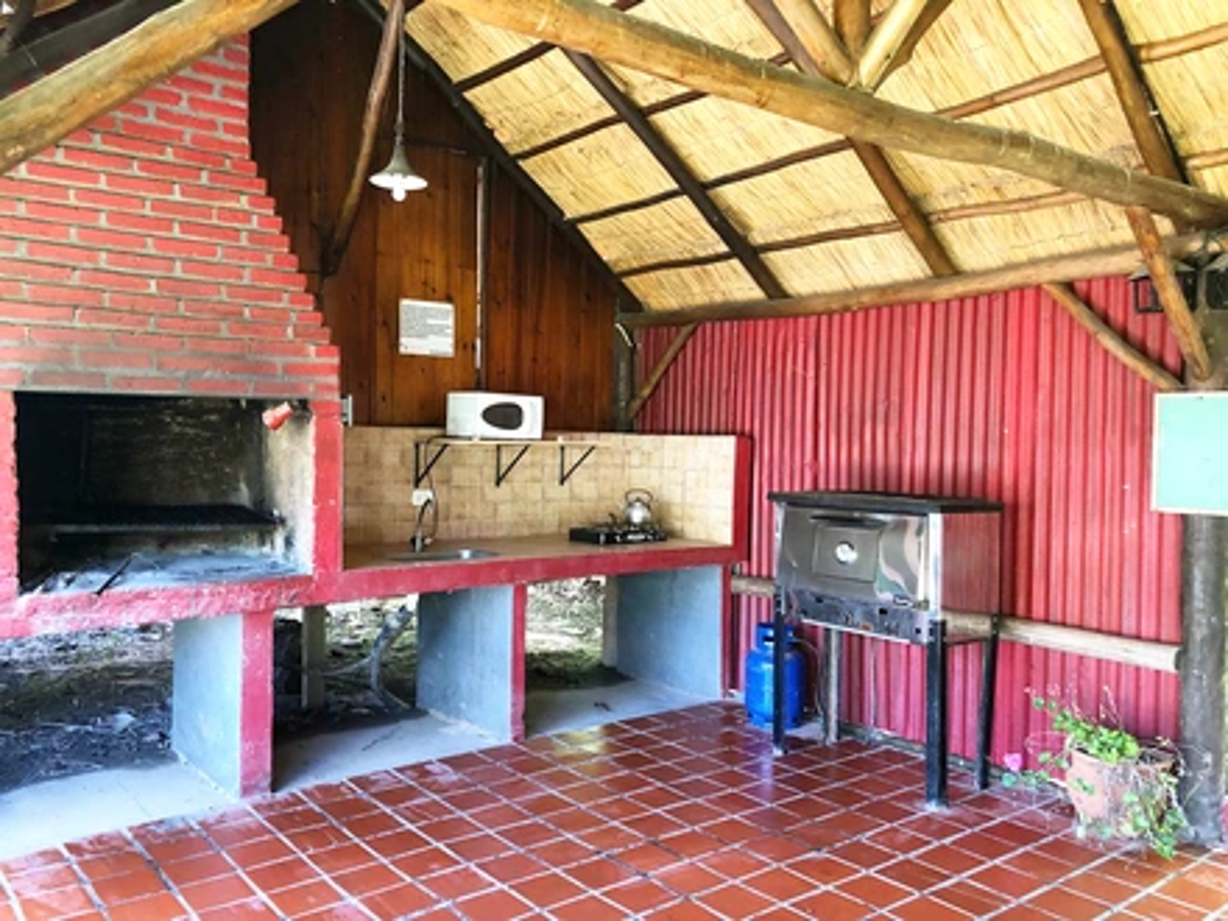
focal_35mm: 28
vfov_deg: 49.7
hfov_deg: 63.4
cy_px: 460
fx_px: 993
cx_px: 614
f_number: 1.8
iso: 80
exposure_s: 1/15
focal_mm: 3.99
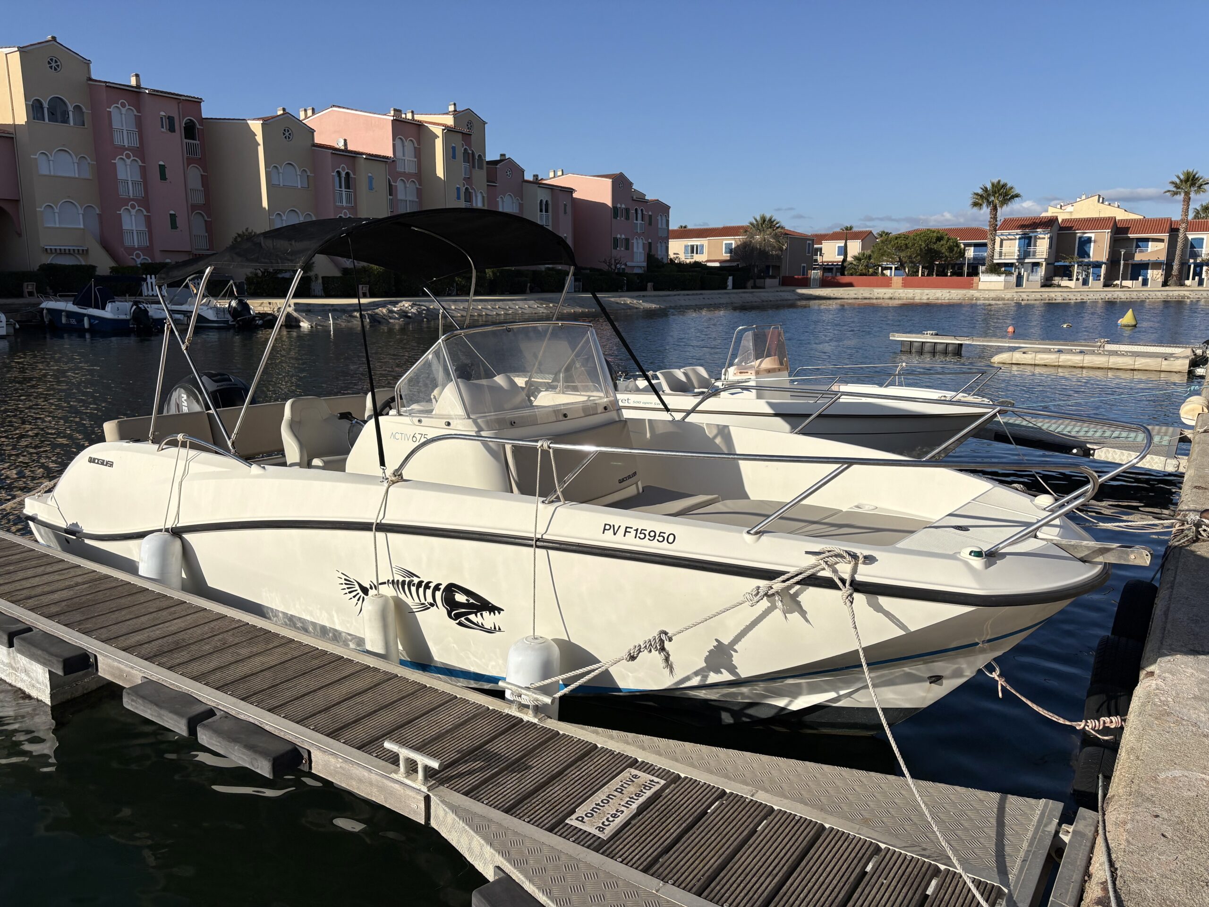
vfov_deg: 53.1
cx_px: 604
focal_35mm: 26
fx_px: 908
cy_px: 454
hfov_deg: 67.3
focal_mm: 5.96
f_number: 1.6
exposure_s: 1/8850
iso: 50
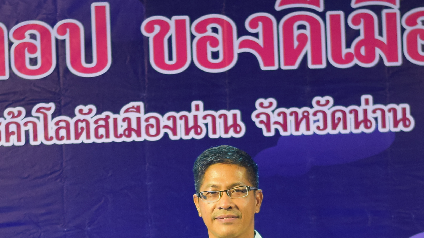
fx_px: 1934
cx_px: 202
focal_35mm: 172
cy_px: 286
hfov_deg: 12.5
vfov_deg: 7.0
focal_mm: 50
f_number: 2.2
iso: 1000
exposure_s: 1/1250
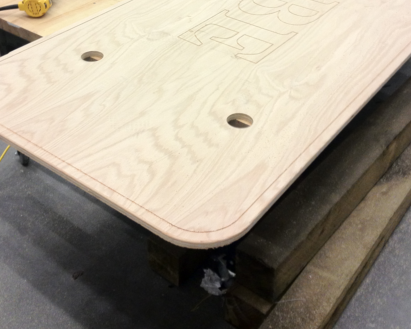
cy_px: 49
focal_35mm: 53
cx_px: 189
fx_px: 645
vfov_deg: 27.8
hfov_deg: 35.3
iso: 160
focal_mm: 4.28
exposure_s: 1/20
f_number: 2.4
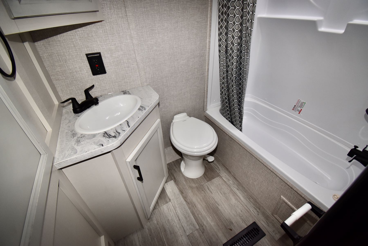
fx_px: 153
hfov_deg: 100.3
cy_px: 123
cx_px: 184
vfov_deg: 77.5
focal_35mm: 15
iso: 720
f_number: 4.5
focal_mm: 10
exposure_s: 1/60
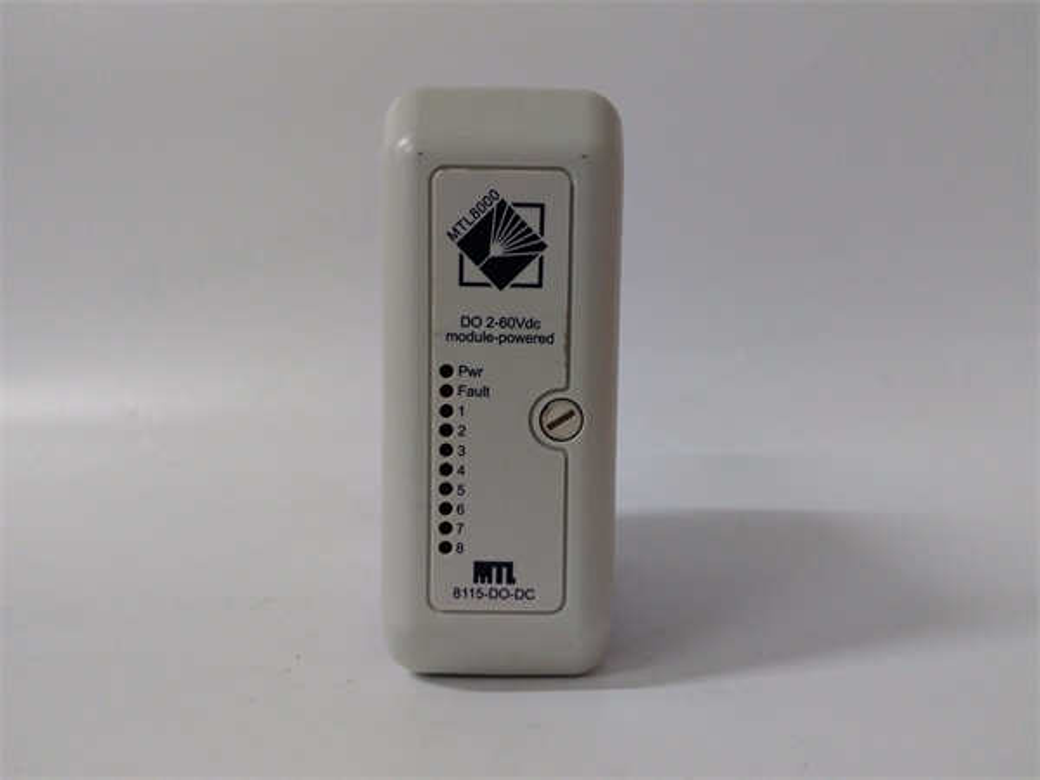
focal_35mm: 27
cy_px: 390
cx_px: 520
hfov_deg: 65.3
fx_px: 811
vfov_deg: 51.4
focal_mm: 3.79
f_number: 2
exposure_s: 1/33
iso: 269
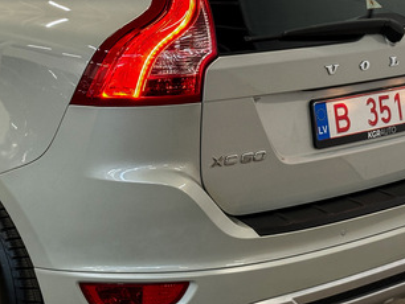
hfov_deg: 20.8
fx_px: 1101
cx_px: 184
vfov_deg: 15.7
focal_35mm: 94
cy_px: 118
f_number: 1.78
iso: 160
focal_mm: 6.86
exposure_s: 1/50
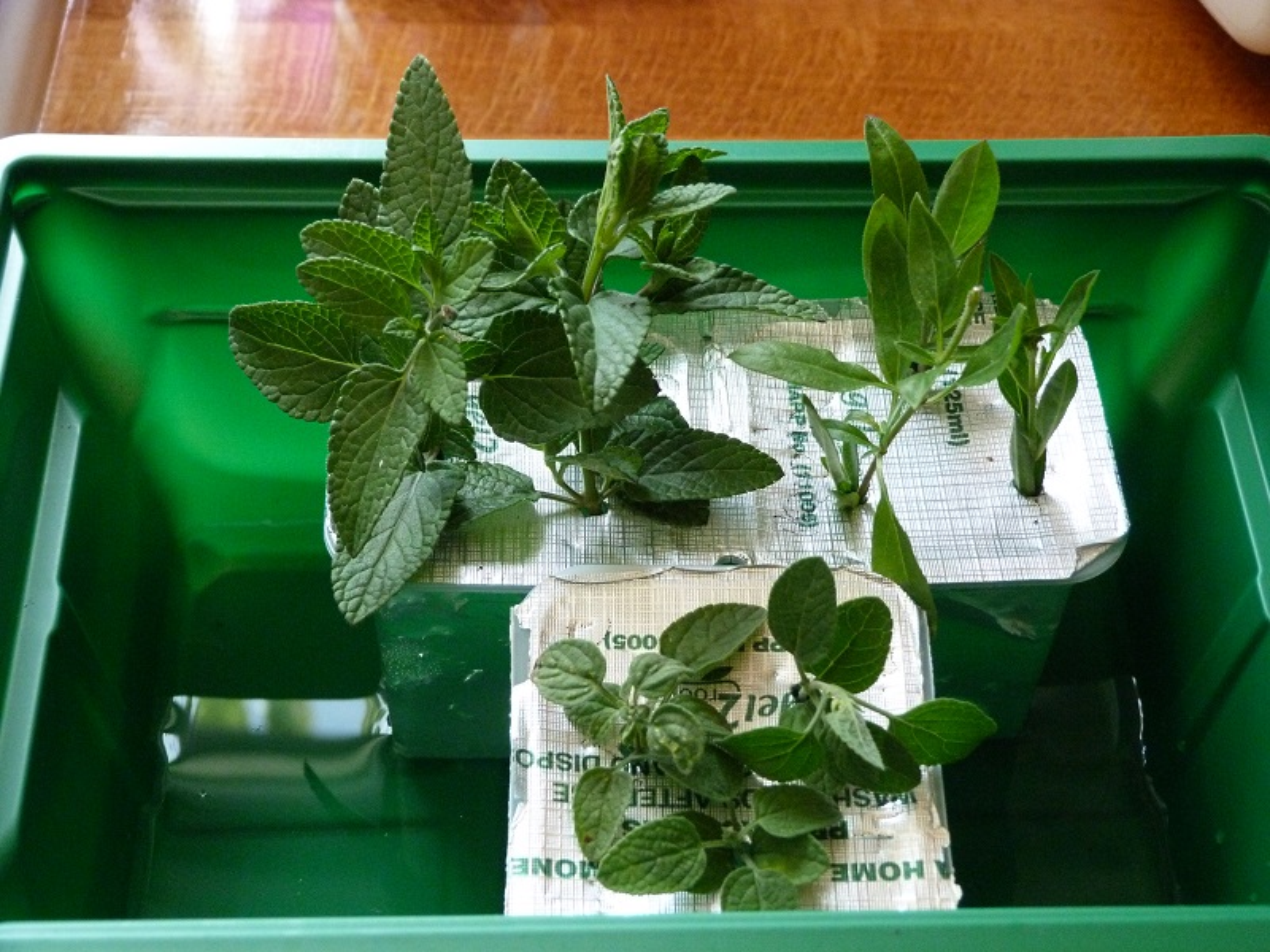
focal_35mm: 58
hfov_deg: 33.2
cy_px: 476
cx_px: 635
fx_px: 2128
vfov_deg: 25.2
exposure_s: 1/125
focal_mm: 10.5
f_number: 3.2
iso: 640
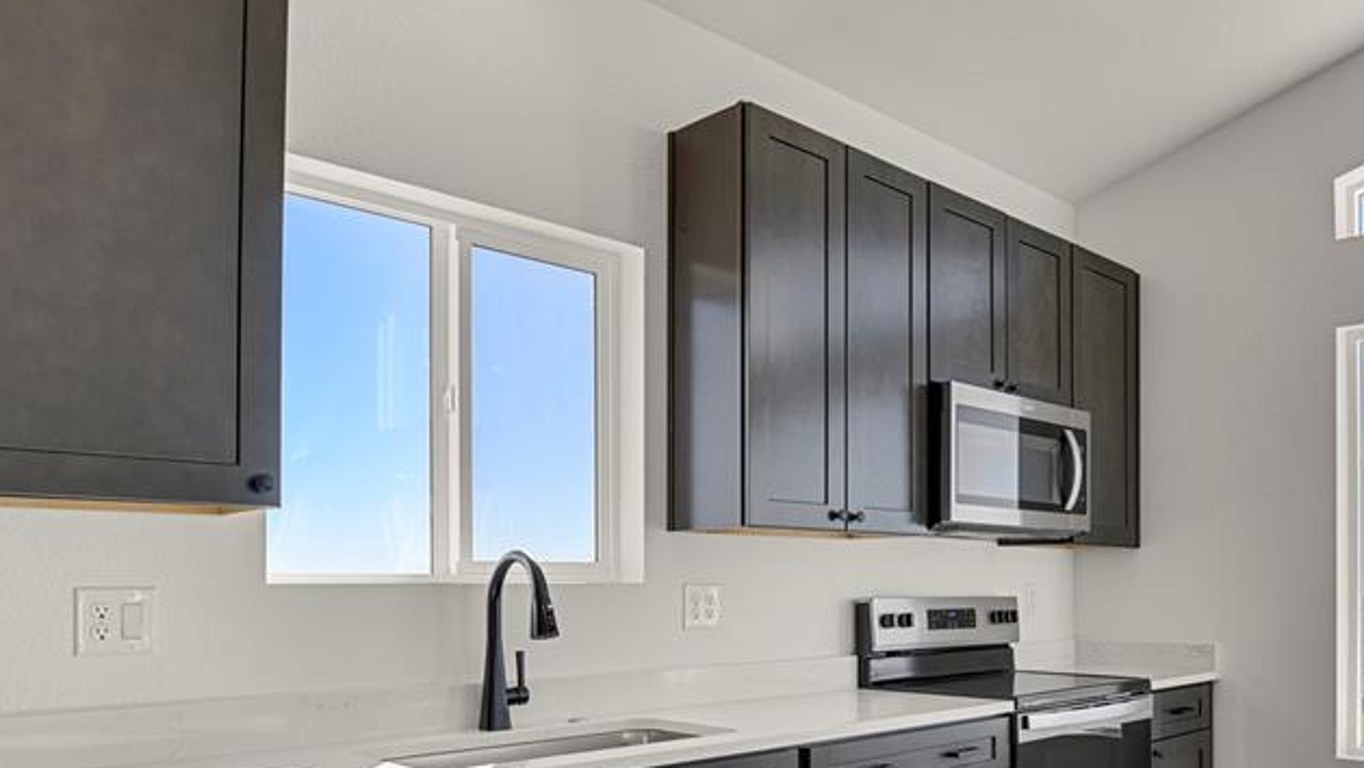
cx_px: 950
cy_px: 581
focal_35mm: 29
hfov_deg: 63.7
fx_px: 1049
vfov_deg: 39.1
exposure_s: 1/6
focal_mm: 17
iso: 250
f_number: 8
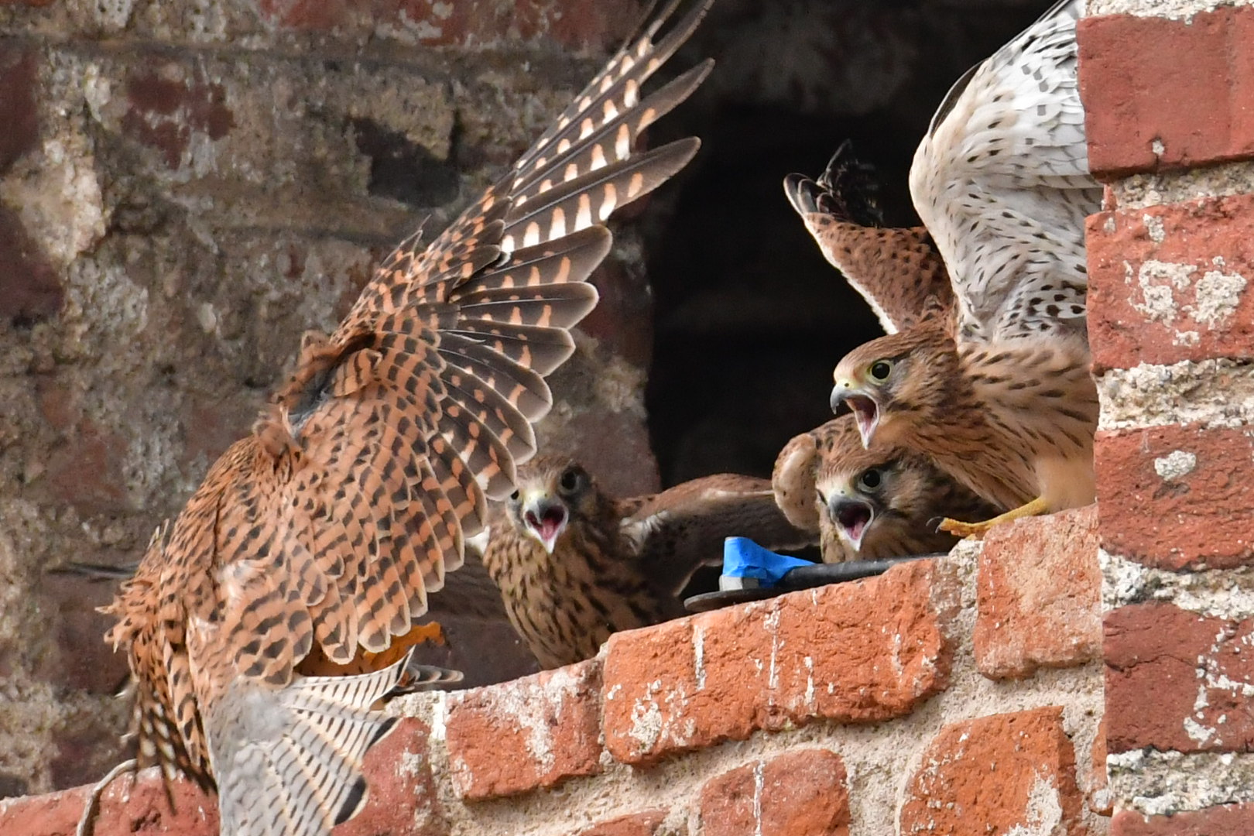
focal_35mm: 1000
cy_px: 418
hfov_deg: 2.1
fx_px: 34831
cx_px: 627
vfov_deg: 1.4
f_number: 8
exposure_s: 1/2000
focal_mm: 500
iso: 2200
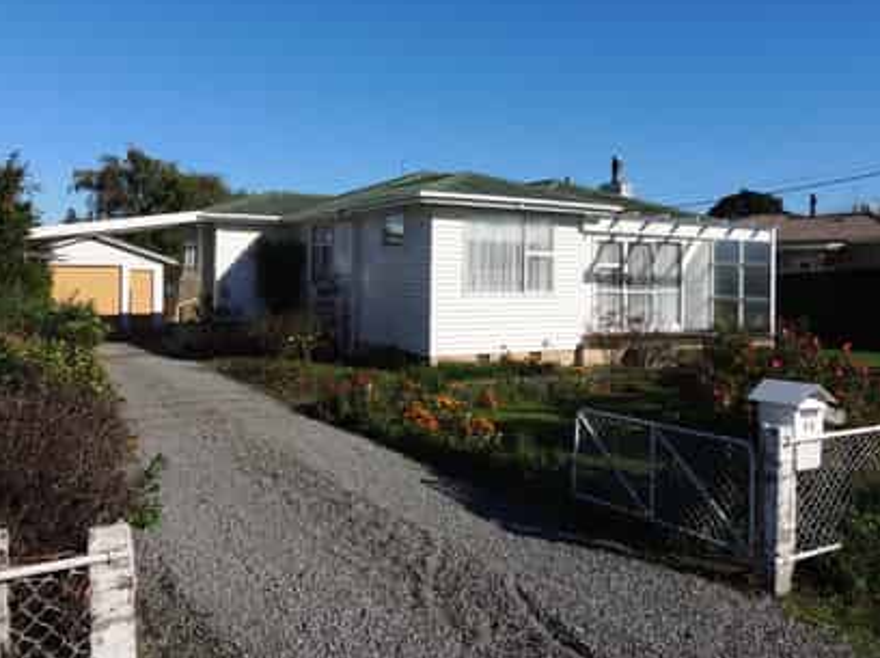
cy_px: 282
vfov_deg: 48.0
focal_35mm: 29
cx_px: 452
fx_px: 736
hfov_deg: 61.7
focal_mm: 4.3
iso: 100
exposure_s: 1/1600
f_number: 3.7
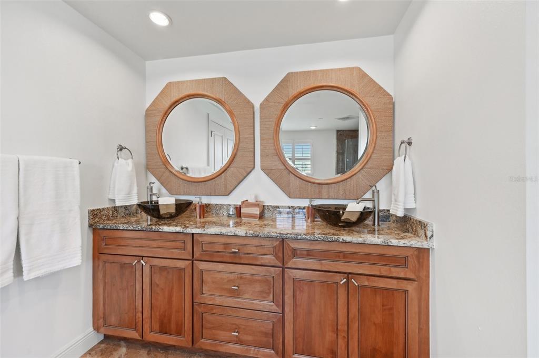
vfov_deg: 81.1
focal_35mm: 14
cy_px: 179
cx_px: 270
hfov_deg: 104.3
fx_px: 209
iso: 400
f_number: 8
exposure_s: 1/40
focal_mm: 14
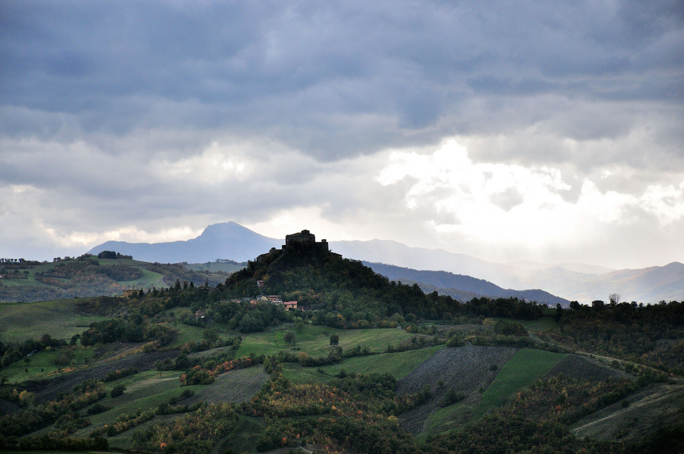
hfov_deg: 14.4
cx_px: 342
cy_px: 227
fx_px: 2704
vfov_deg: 9.6
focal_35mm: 142
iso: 200
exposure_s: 1/800
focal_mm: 95
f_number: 7.1
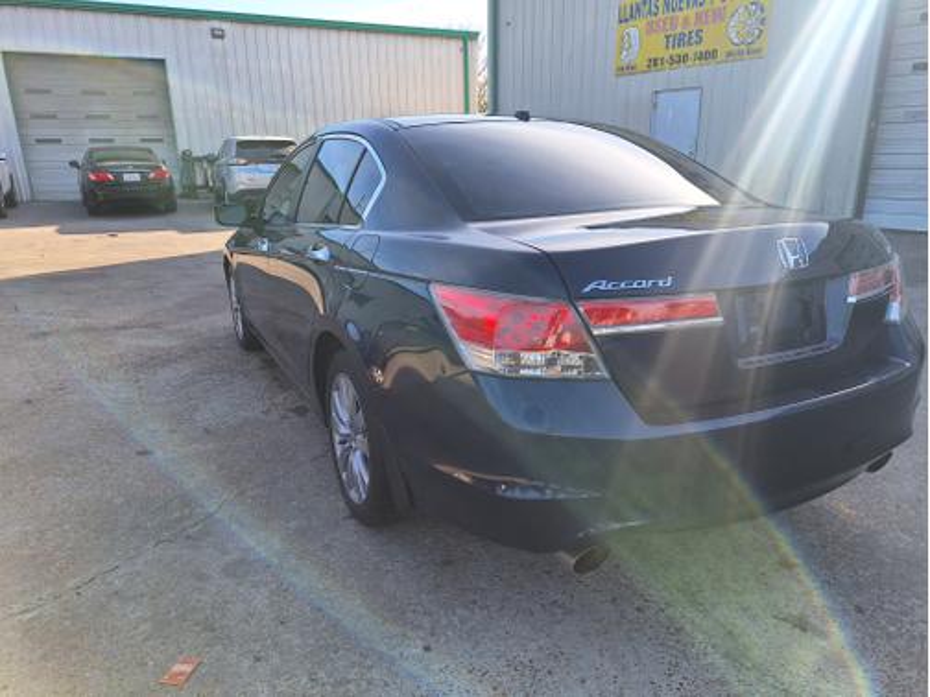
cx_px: 465
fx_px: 618
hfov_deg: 73.9
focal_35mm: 23
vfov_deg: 58.9
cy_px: 348
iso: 40
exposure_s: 1/1037
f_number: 1.8
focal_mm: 5.54
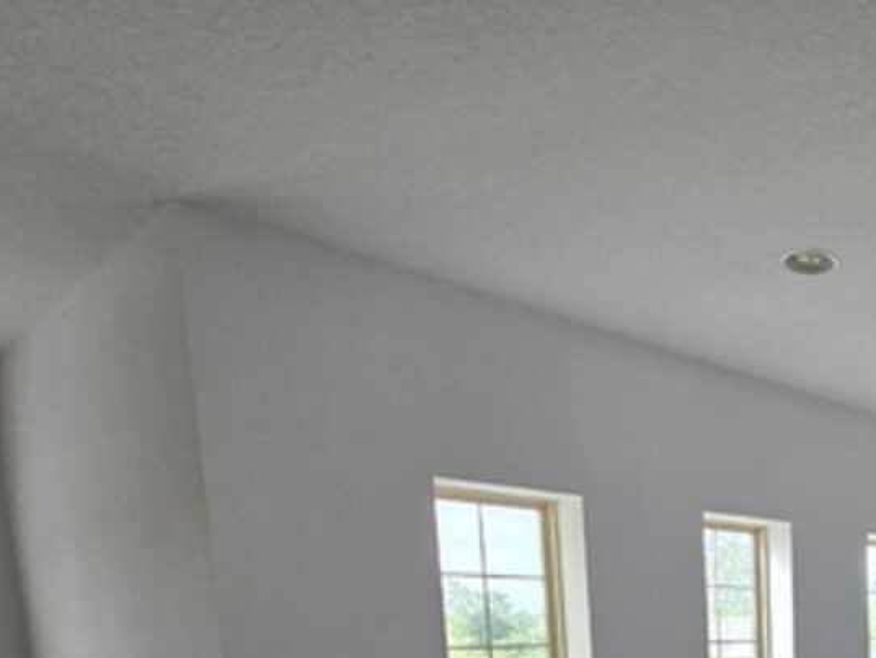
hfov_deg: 48.3
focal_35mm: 31
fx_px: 785
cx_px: 871
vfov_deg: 36.7
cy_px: 758
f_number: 2.2
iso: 64
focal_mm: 2.2
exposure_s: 1/120
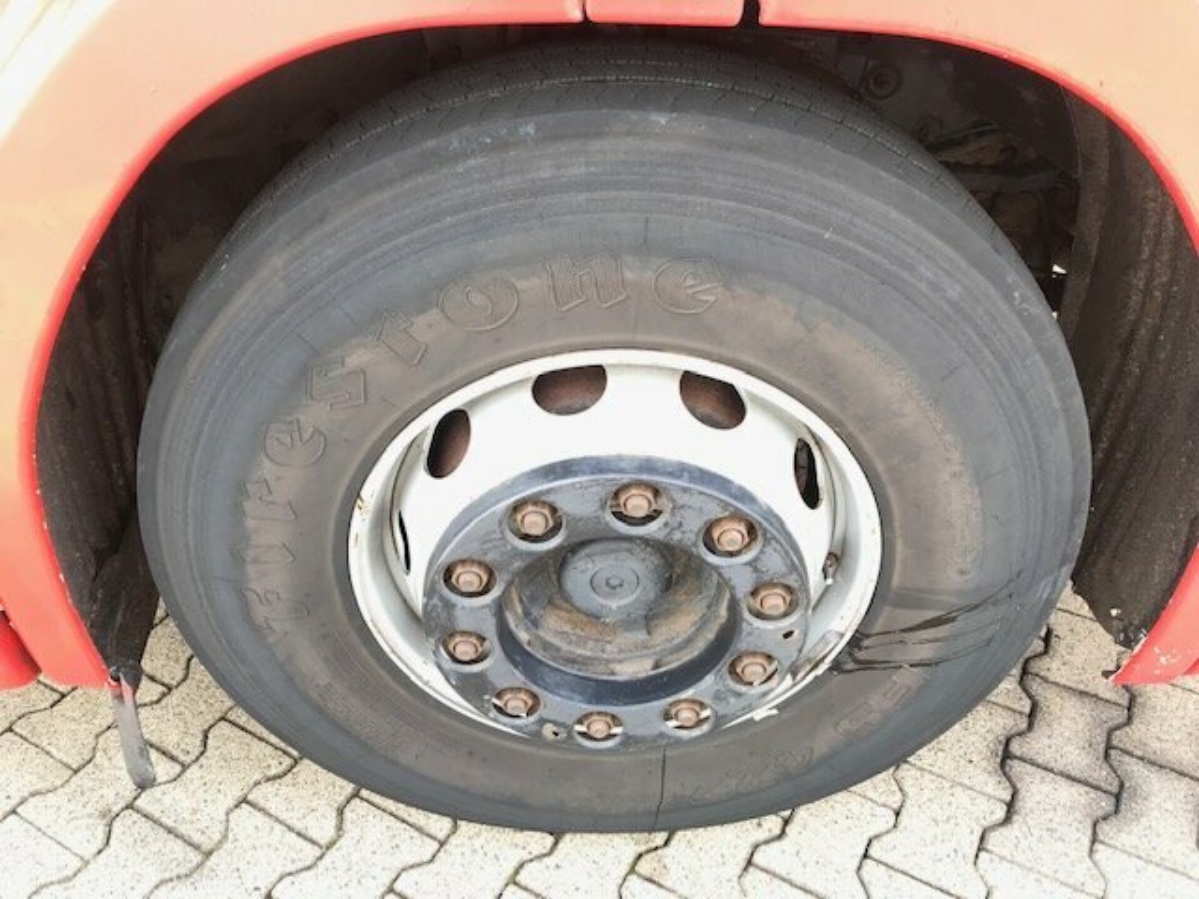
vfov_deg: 49.7
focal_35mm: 28
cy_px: 450
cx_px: 600
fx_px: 970
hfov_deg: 63.4
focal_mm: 3.99
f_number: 1.8
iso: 20
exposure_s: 1/143
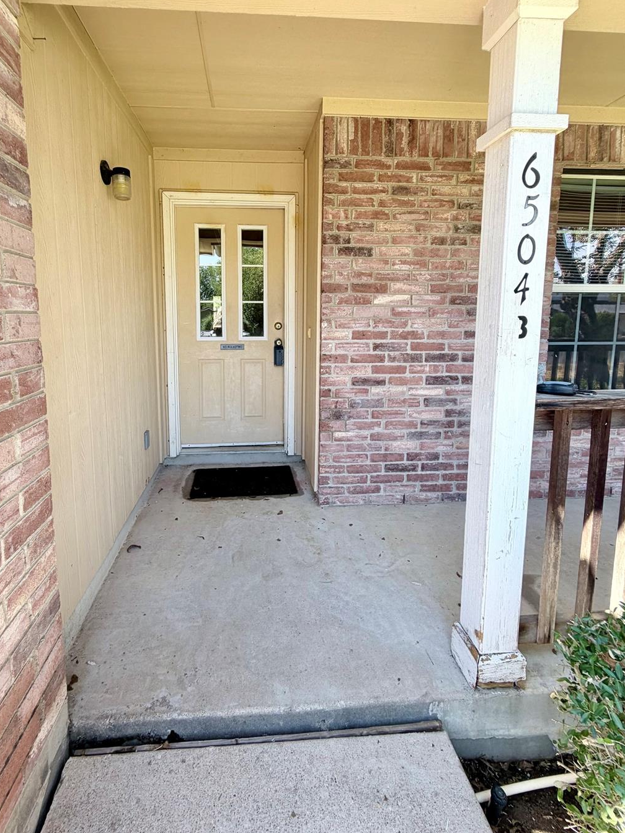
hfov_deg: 77.7
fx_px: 385
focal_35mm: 16
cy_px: 362
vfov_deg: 94.0
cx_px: 270
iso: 40
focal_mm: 2.22
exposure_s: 1/198
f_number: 2.2
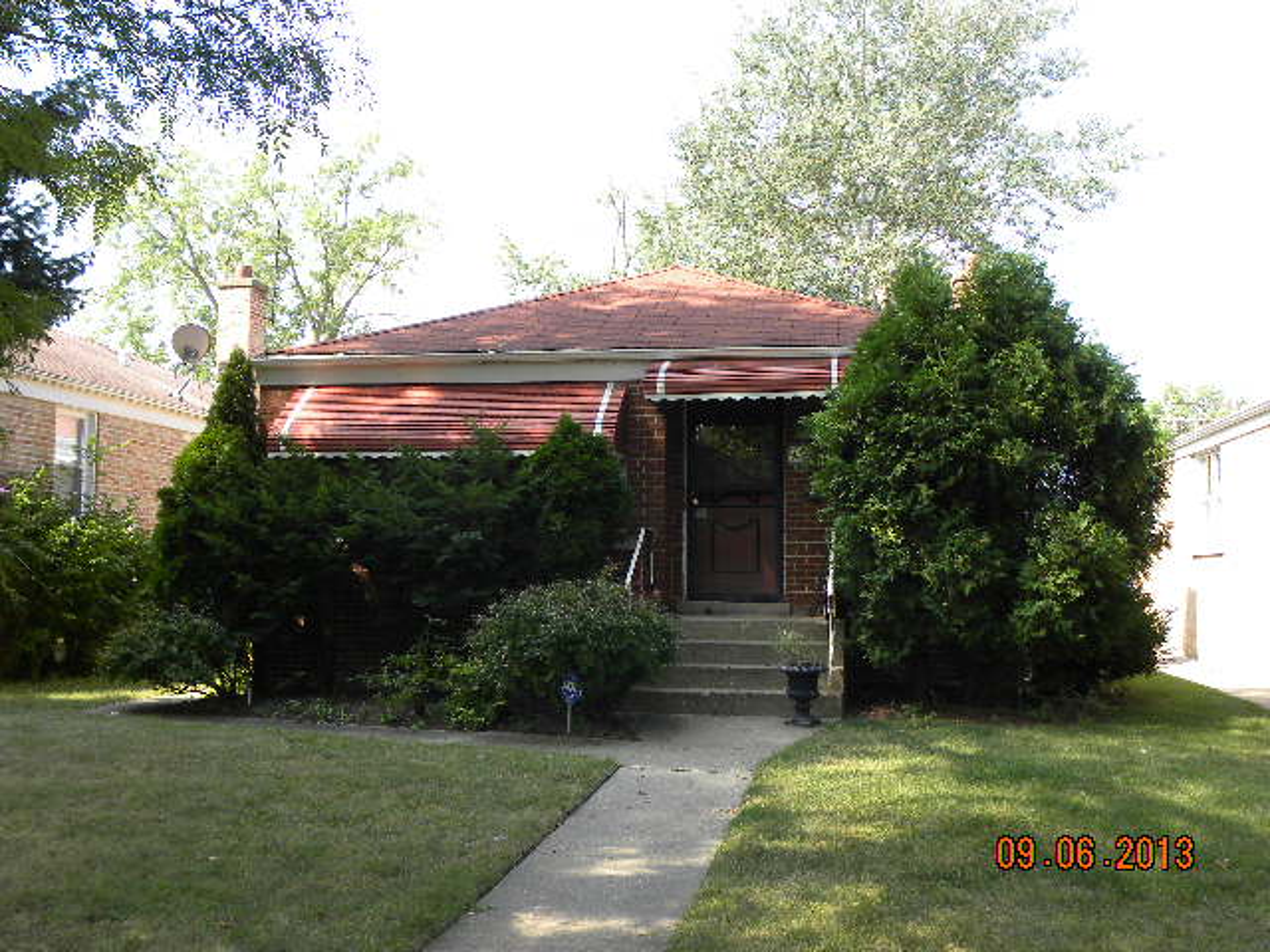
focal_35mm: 37
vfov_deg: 38.7
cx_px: 635
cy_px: 476
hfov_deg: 50.1
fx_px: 1357
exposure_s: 1/86.8
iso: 64
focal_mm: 6.6
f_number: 4
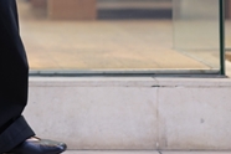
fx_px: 1521
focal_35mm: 237
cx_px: -76
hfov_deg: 8.6
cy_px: -138
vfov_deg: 5.7
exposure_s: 1/60
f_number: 1.8
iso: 250
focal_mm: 55
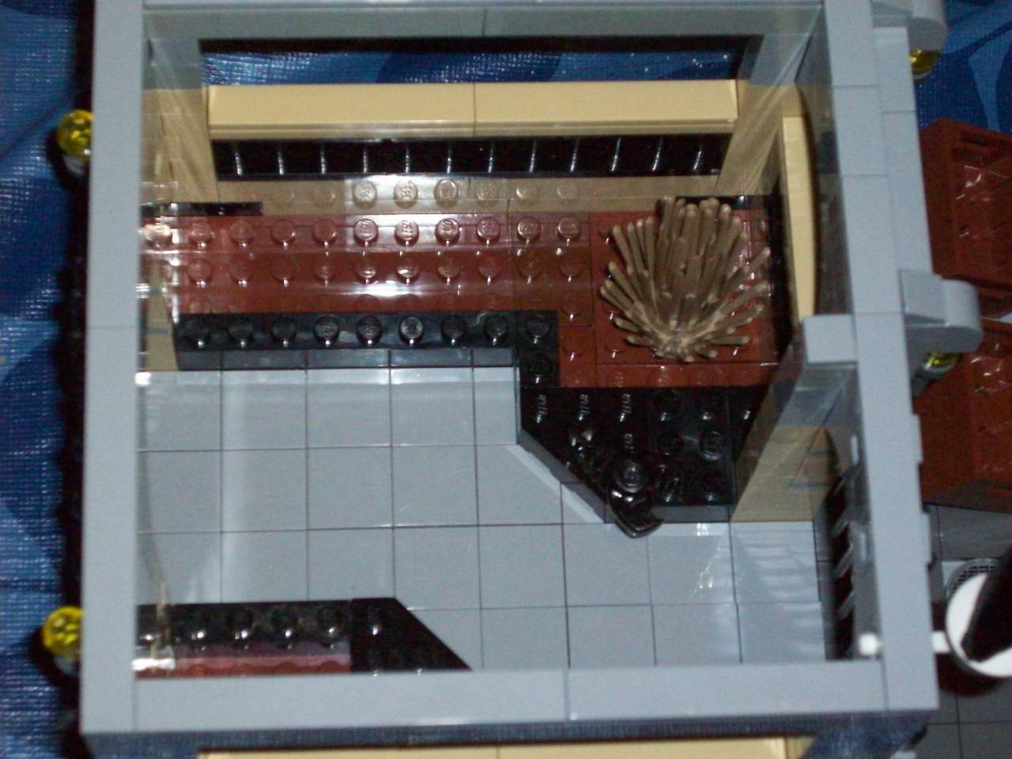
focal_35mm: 92
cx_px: 506
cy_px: 380
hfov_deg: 21.3
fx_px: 2690
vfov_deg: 16.1
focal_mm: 15.3
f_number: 4.7
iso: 400
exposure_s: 1/114
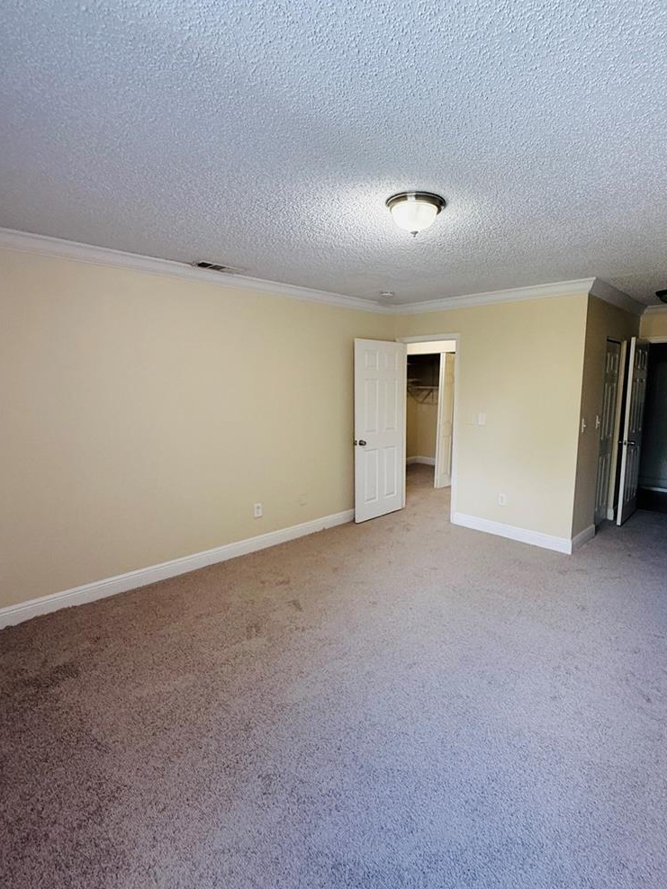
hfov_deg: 74.2
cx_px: 388
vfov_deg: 91.0
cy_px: 443
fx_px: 437
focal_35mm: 17
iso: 200
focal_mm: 2.22
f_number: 2.2
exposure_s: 1/99
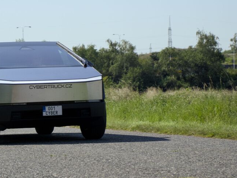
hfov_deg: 13.2
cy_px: 69
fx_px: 1021
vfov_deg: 10.0
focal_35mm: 149
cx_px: 85
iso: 800
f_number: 5.6
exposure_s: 1/125
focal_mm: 70
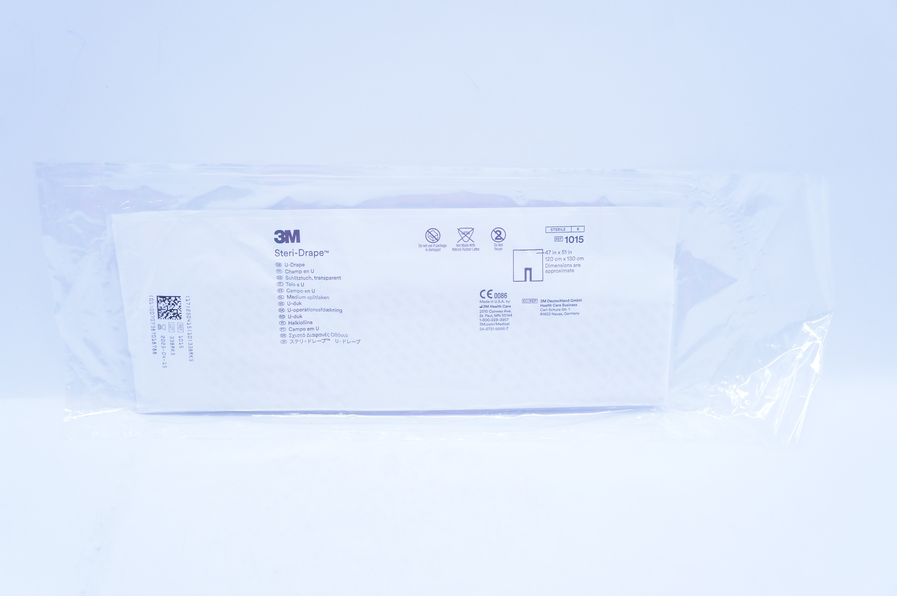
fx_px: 896
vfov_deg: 36.8
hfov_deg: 53.2
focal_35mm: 36
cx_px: 448
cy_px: 298
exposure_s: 1/160
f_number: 5.6
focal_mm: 24
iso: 800
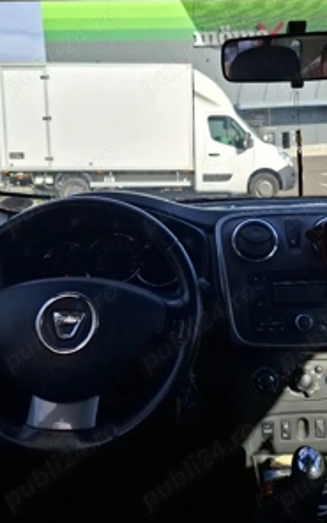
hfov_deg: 37.6
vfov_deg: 57.7
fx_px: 471
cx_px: 233
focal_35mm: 33
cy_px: 210
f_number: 1.8
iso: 50
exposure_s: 1/1667
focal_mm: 5.54
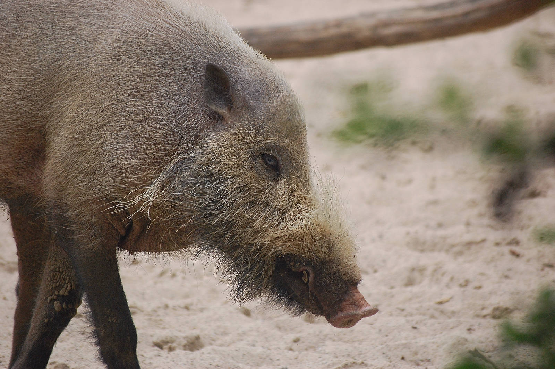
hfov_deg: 6.9
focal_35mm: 300
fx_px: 4621
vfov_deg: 4.6
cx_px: 278
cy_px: 184
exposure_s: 1/400
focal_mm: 200
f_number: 5.6
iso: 800
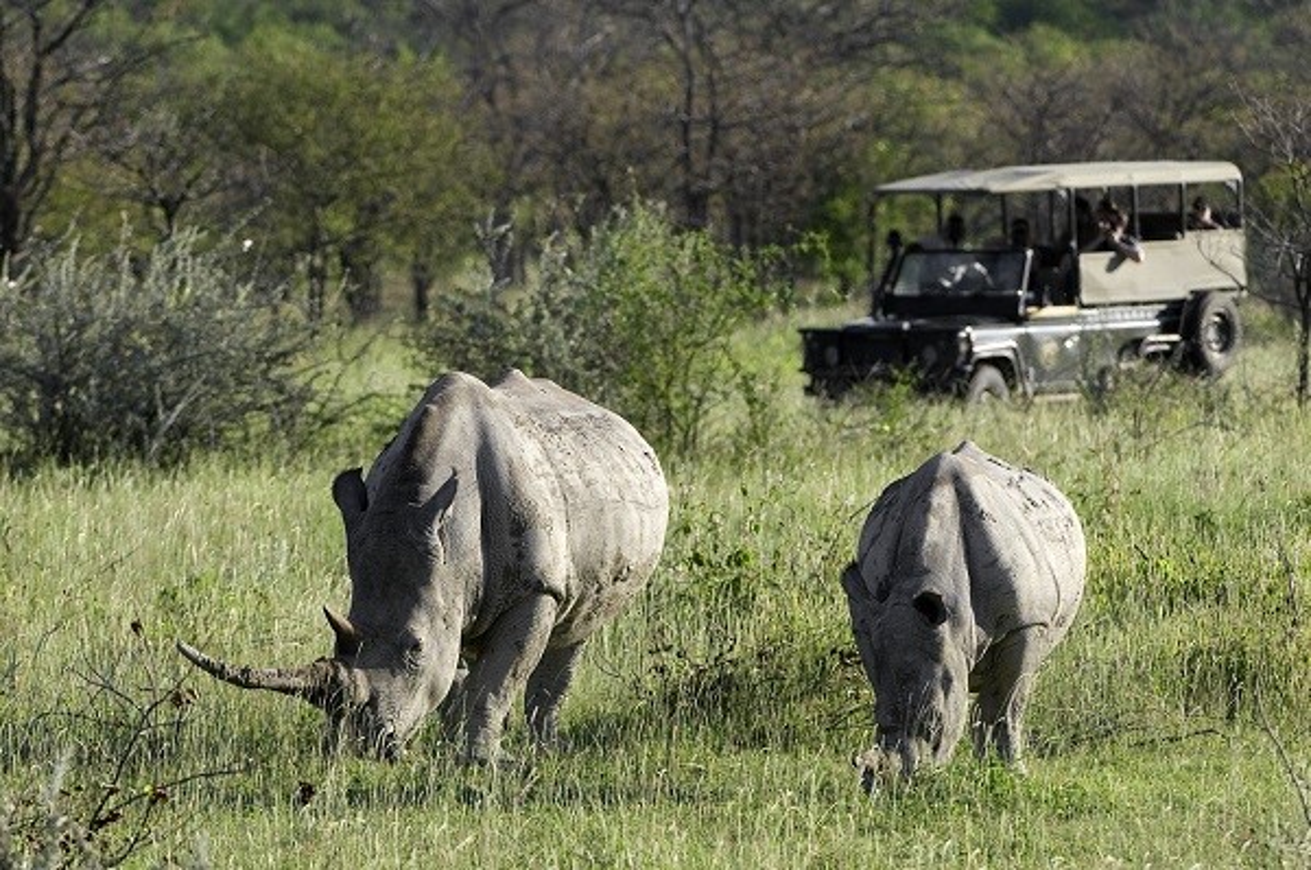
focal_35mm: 405
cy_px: 435
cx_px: 656
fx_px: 14725
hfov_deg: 5.1
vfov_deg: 3.4
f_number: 5.6
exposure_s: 1/1500
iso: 560
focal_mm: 270
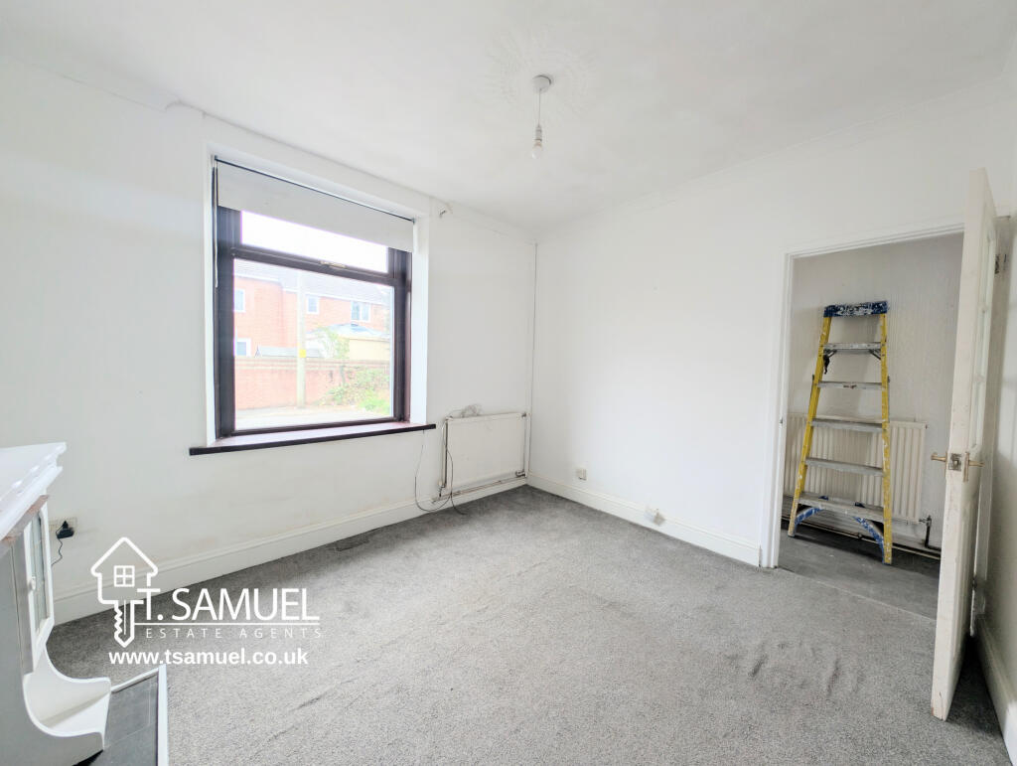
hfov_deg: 110.5
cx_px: 508
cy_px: 383
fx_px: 353
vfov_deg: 94.6
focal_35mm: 12
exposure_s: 1/105
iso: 39
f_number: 1.95
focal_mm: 2.23
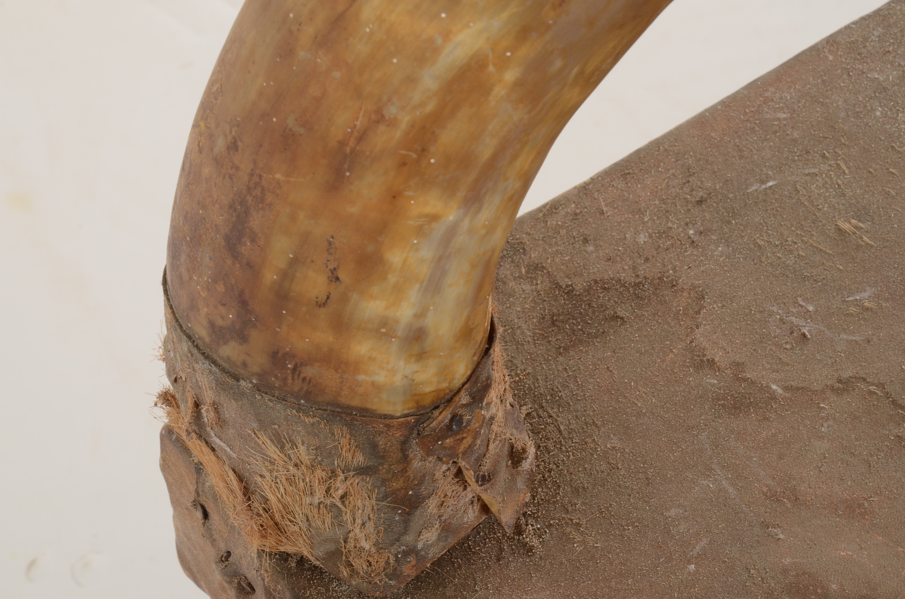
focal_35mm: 158
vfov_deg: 8.7
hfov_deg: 13.1
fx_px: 3951
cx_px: 452
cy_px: 300
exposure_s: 1/125
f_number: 16
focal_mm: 105
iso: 160
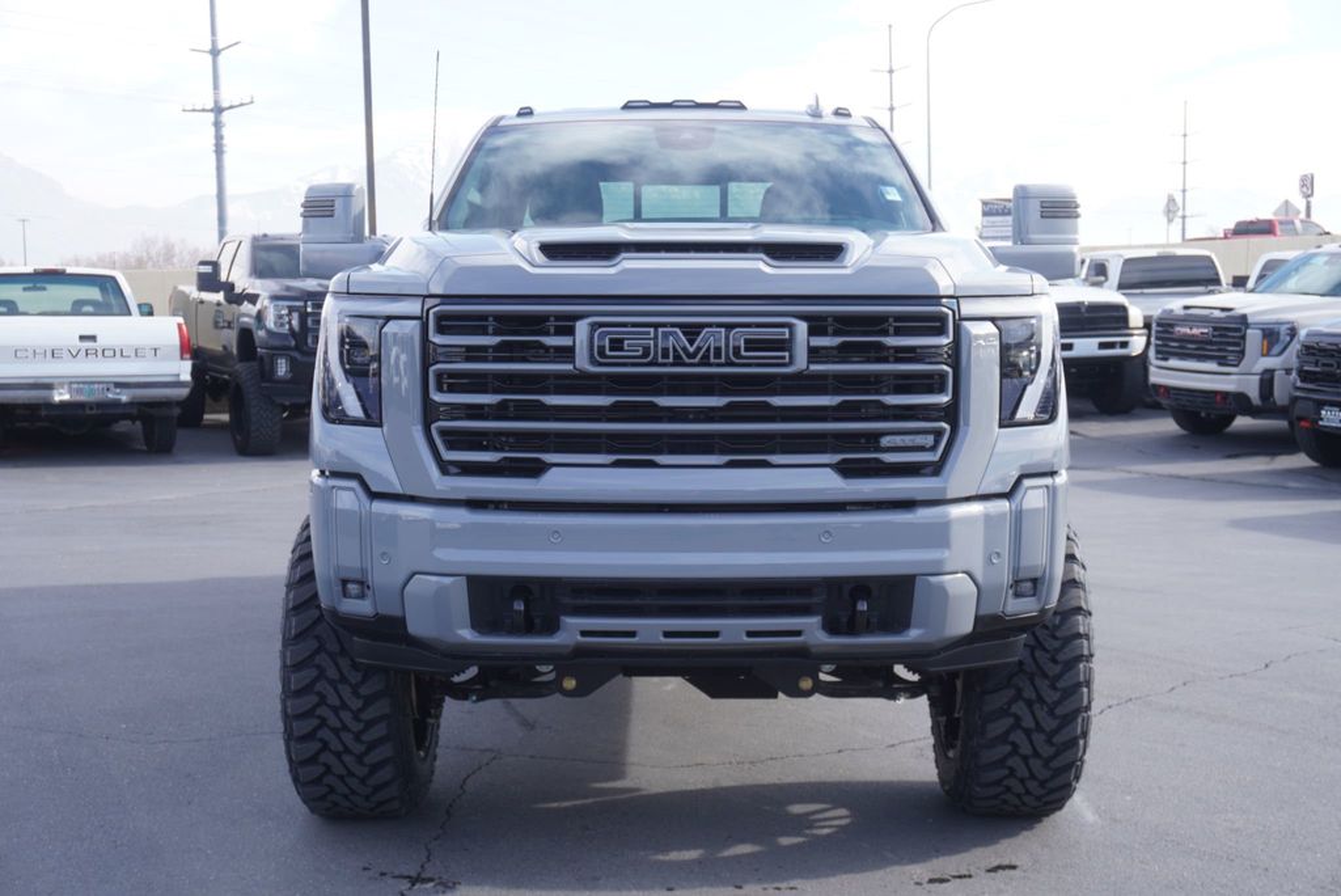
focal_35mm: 50
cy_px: 448
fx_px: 1845
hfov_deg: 39.9
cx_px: 670
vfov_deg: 27.3
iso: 100
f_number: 6.3
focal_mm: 33
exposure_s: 1/100
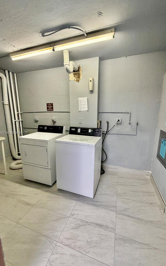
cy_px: 133
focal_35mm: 15
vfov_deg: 101.5
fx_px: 109
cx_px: 81
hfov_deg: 74.8
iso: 320
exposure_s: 1/120
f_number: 2.2
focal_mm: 2.22
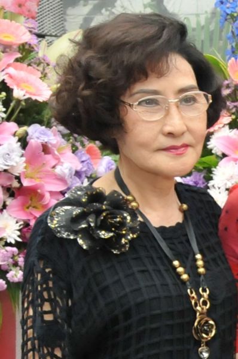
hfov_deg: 47.8
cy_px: 180
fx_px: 269
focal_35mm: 27
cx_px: 119
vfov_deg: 67.5
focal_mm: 18
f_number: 8
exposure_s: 1/60
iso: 800
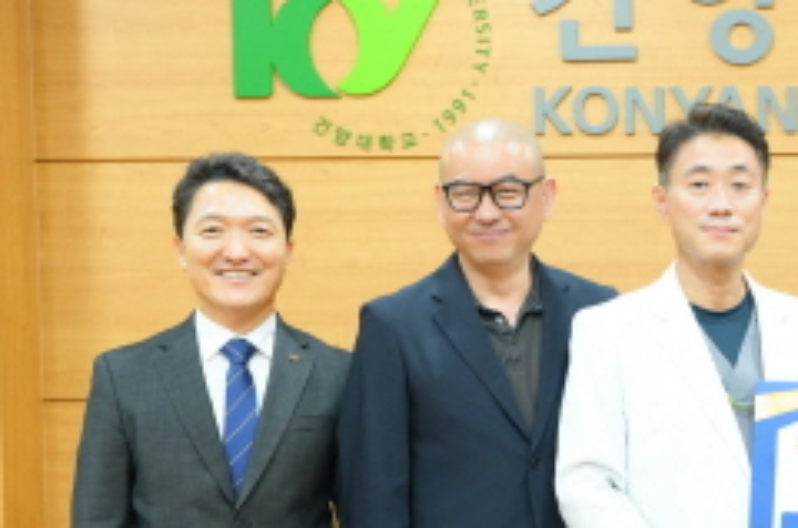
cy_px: 369
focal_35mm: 73
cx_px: 765
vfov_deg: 18.5
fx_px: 1615
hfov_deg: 26.5
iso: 1250
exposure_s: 1/80
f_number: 2.8
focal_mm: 35
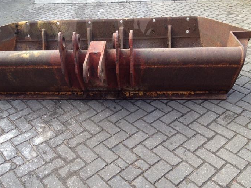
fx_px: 297
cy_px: 91
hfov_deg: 45.7
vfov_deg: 35.1
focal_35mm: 41
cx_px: 108
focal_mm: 4.28
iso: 50
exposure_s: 1/155
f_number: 2.4
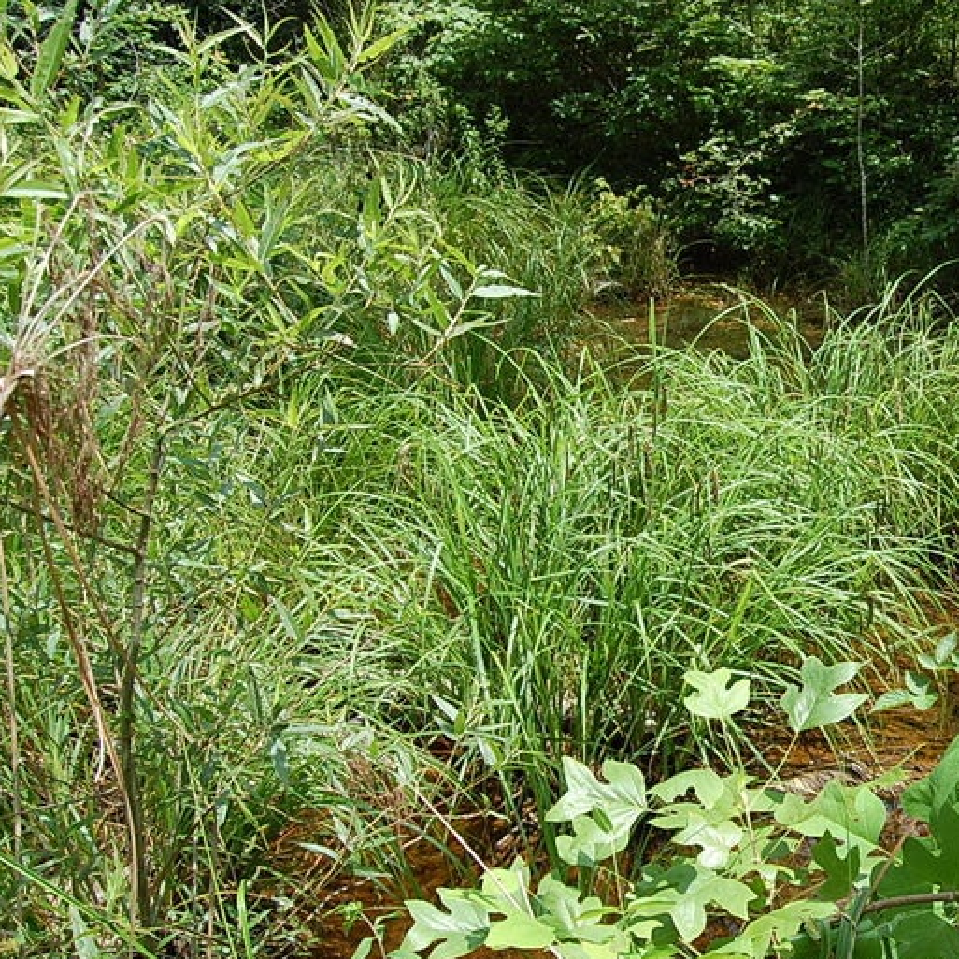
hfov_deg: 37.5
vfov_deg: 39.1
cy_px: 523
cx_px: 794
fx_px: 1348
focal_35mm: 43
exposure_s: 1/250
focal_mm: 18
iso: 200
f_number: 8
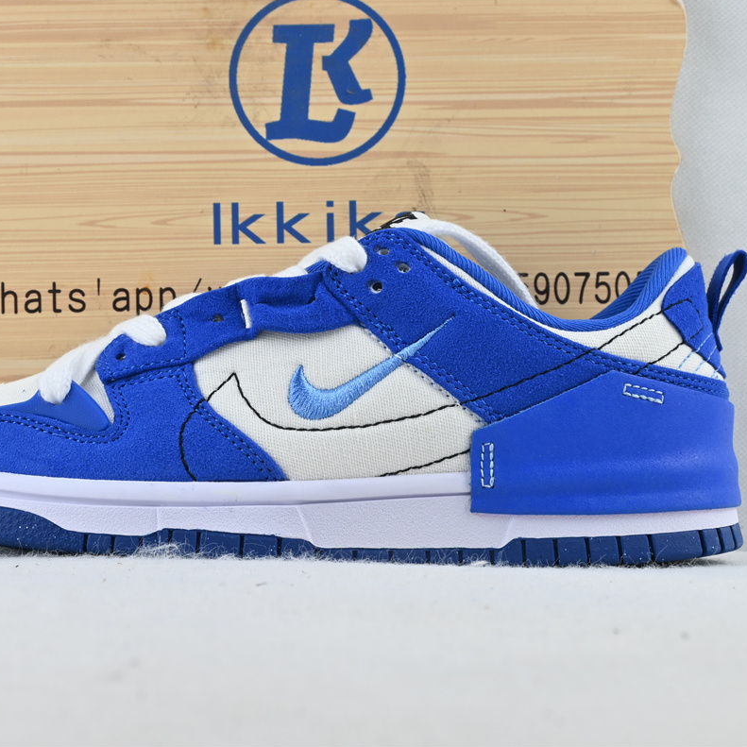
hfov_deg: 25.5
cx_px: 312
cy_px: 371
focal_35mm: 68
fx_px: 1652
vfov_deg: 25.5
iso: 100
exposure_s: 1/15
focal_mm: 35
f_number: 10
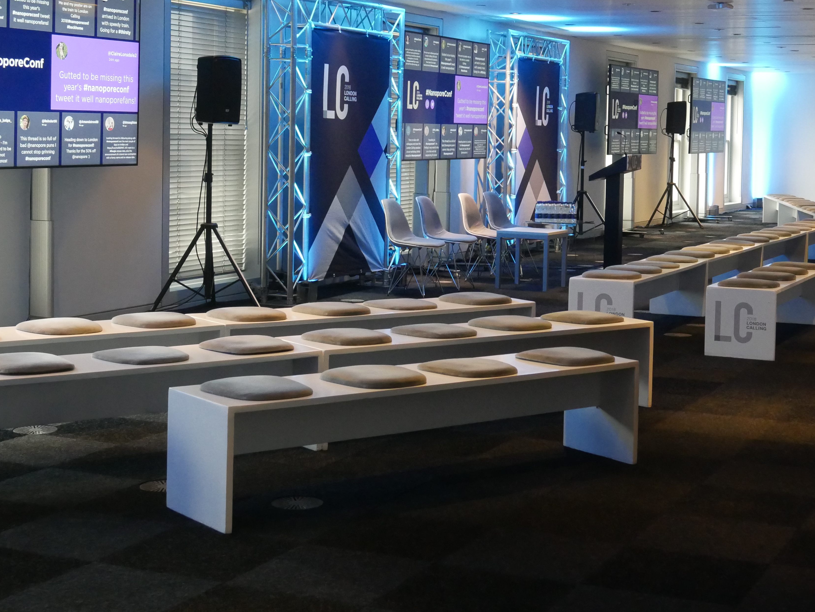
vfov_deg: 22.8
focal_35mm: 64
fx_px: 1507
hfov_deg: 30.2
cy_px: 200
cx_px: 471
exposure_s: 1/60
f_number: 5.1
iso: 2500
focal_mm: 23
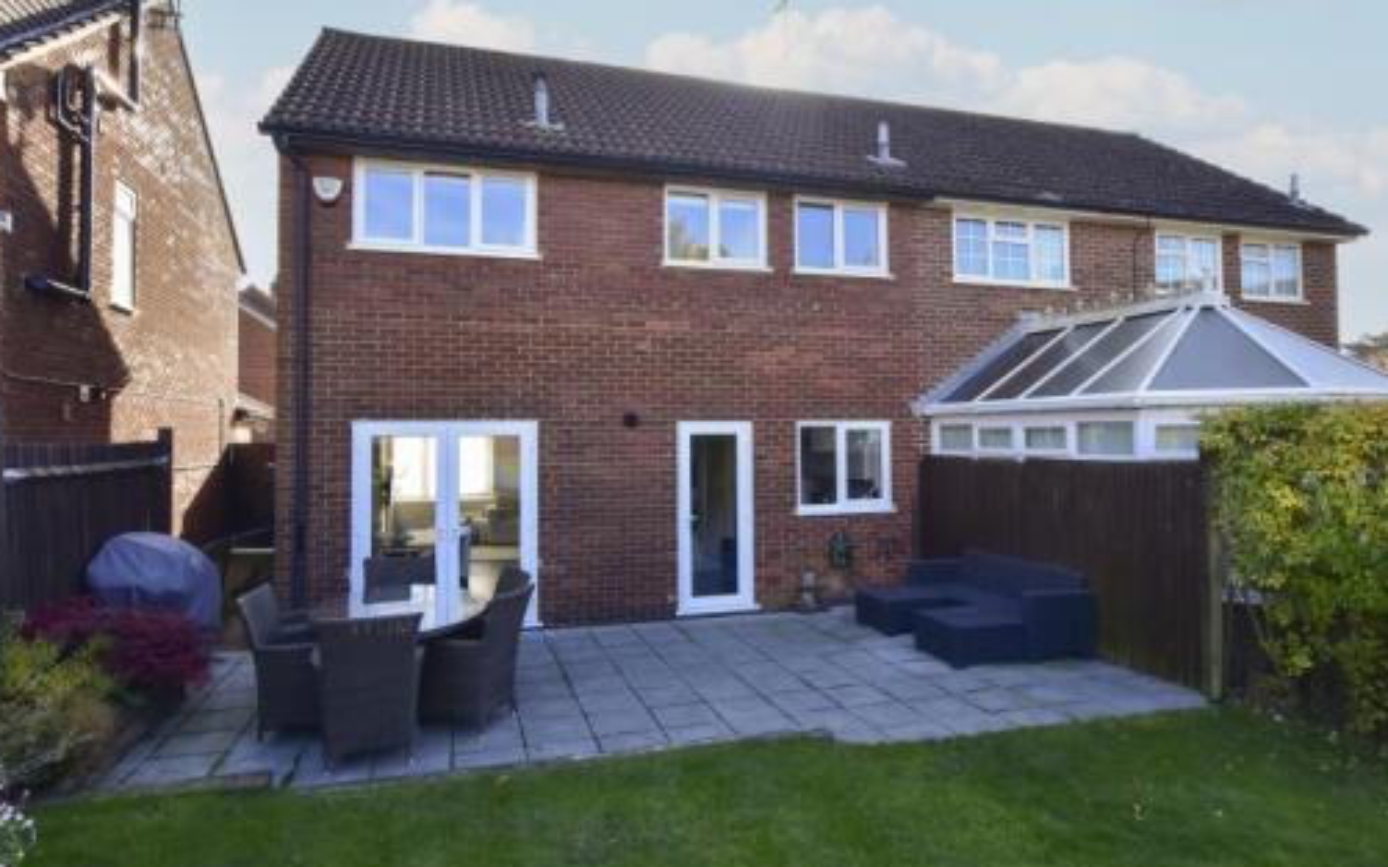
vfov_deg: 59.6
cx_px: 688
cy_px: 406
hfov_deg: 85.1
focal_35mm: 20
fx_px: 756
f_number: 8
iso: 640
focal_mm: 10
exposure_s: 1/320
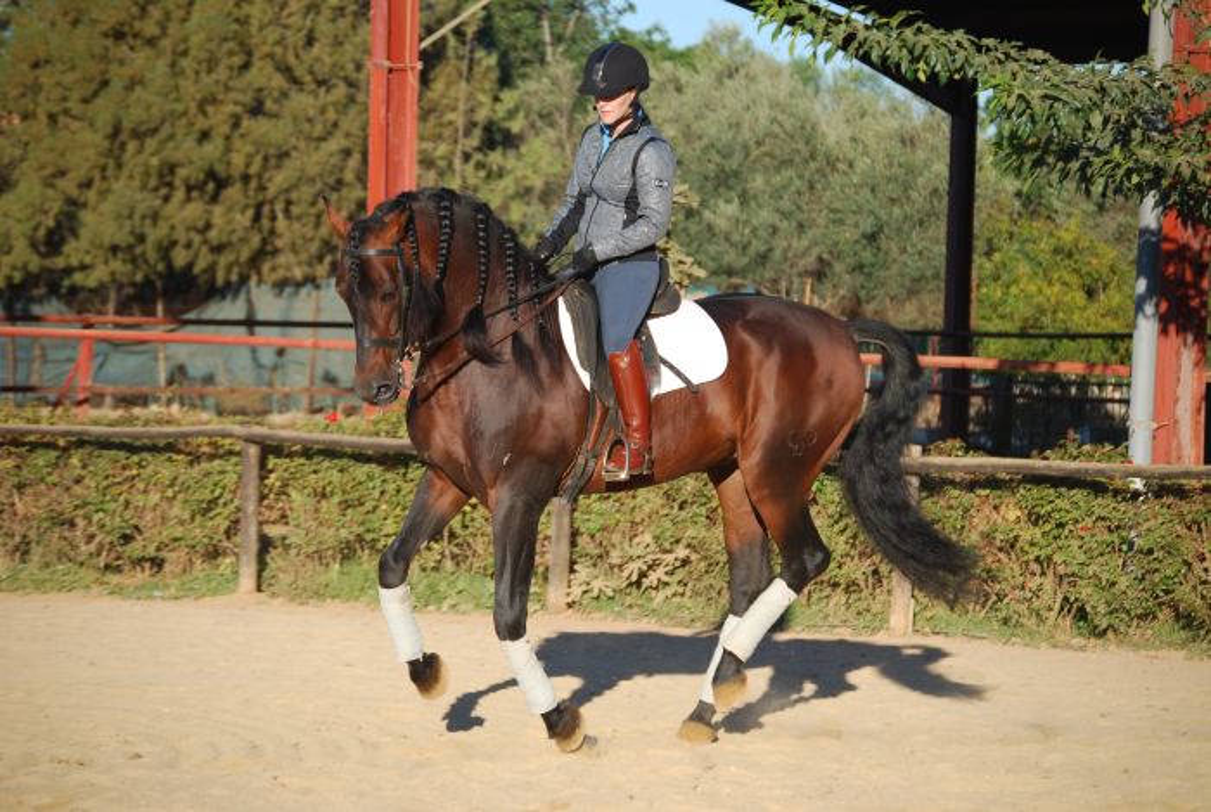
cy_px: 406
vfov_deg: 8.7
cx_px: 606
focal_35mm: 158
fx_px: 5306
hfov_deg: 13.0
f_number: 5.6
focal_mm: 105
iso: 125
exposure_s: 1/500
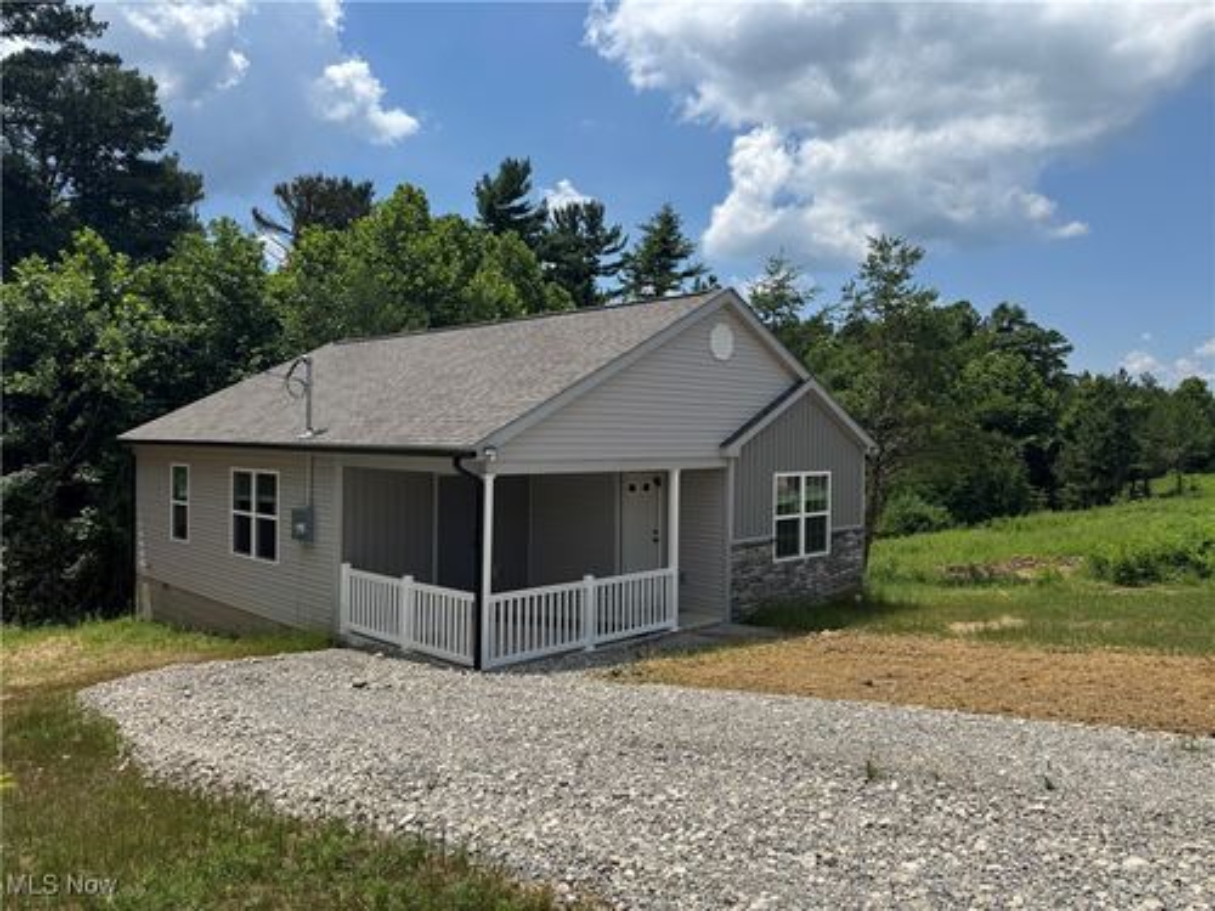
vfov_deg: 56.8
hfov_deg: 71.6
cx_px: 608
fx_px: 842
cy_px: 456
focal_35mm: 24
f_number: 1.78
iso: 80
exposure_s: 1/6410
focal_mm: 6.76
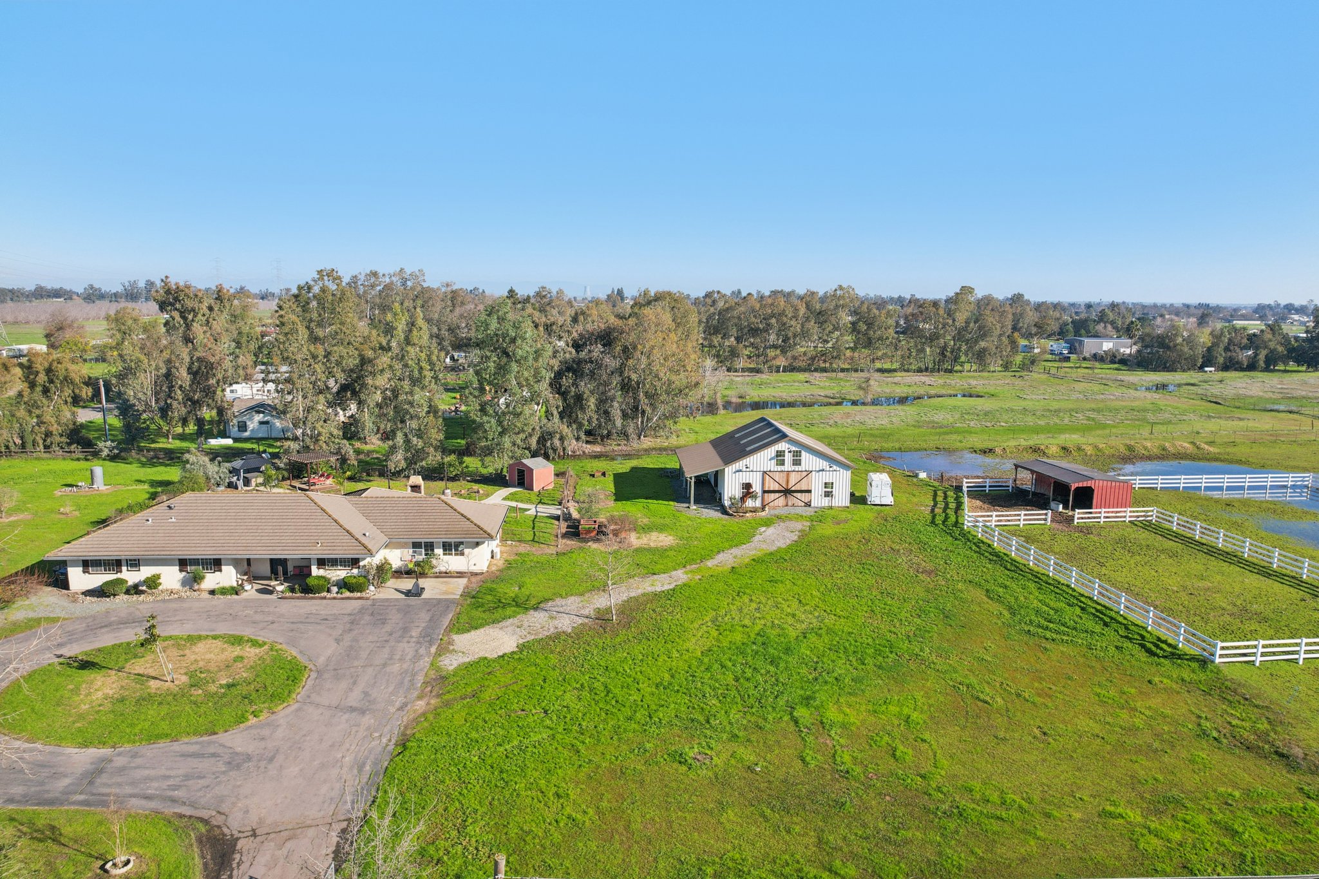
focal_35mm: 22
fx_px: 806
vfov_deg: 57.2
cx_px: 660
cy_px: 440
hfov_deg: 78.6
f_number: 2.8
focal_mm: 8.4
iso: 100
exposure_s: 1/1000
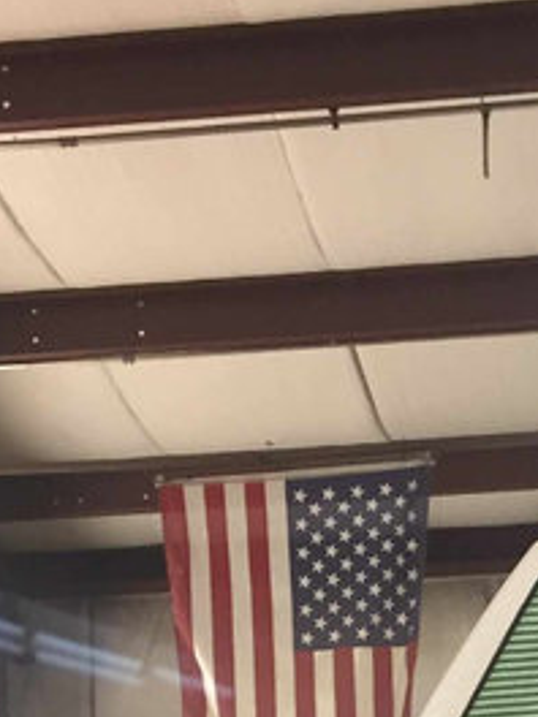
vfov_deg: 15.8
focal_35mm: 110
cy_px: 1211
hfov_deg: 13.3
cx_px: 511
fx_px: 2279
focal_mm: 4.15
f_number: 2.2
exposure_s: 1/30
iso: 100
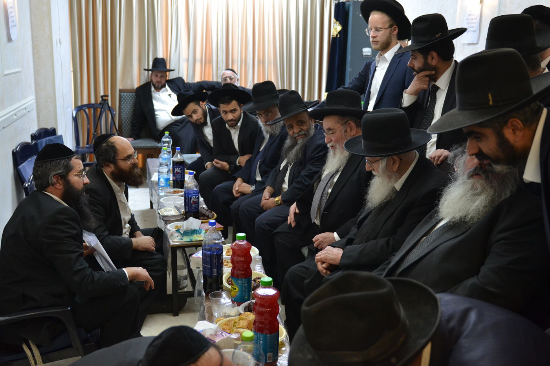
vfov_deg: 36.9
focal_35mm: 36
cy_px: 183
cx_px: 275
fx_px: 550
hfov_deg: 53.1
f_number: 2.8
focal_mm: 24
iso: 800
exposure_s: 1/125
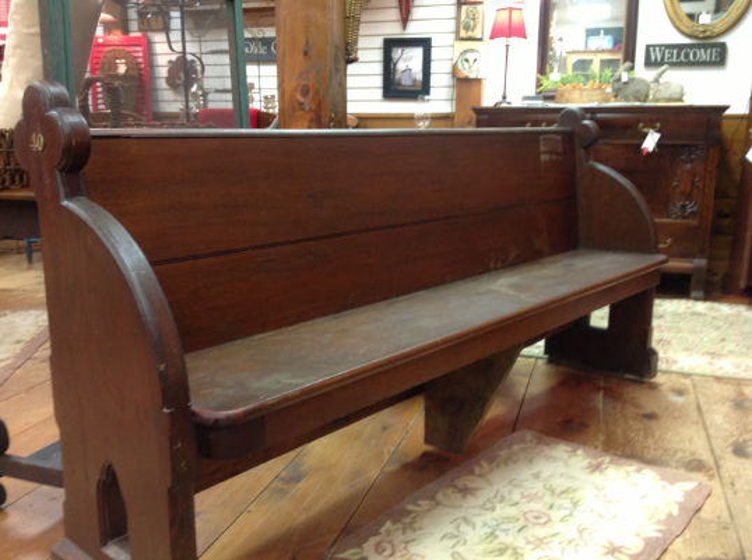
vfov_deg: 40.5
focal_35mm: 35
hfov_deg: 52.7
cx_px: 376
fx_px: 759
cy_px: 280
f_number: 2.4
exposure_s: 1/15
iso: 200
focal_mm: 4.28
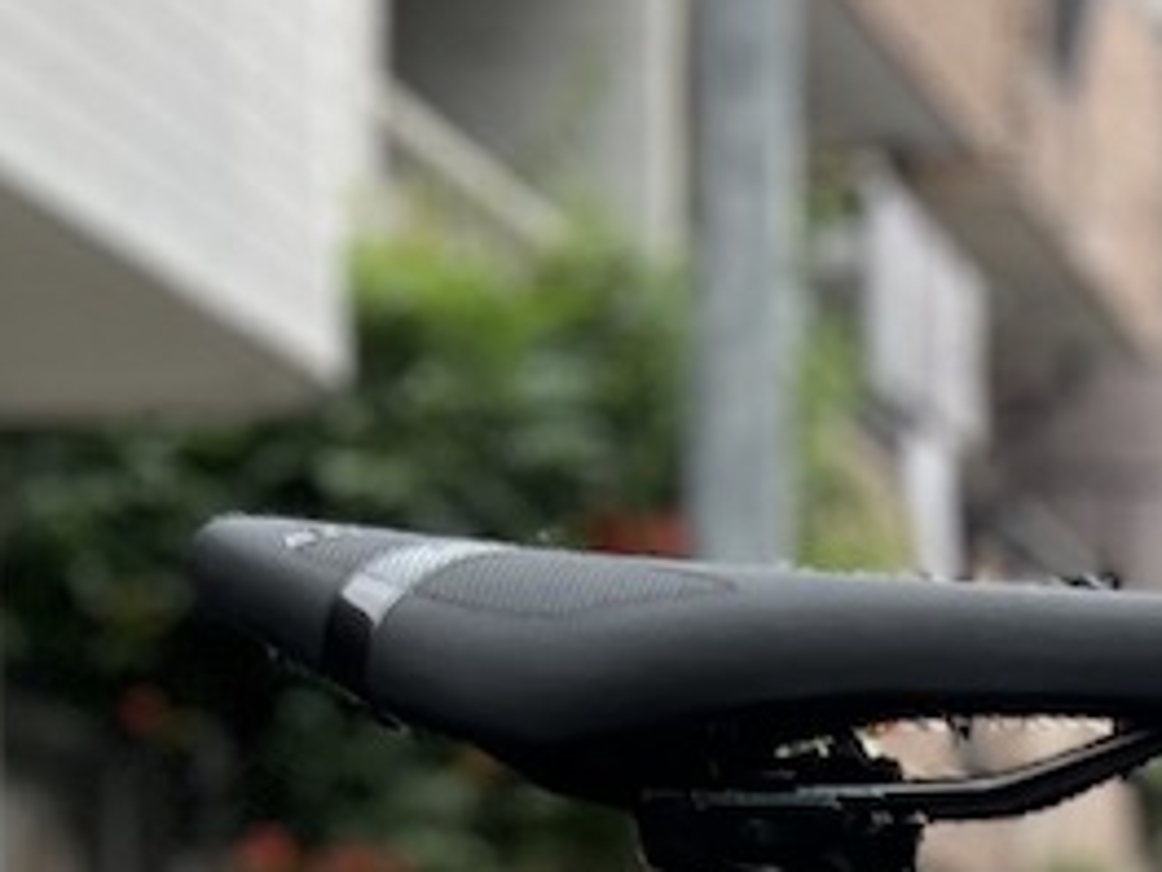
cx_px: 1712
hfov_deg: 10.1
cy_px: 2369
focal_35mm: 189
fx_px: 6344
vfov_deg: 7.2
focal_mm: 5.7
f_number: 1.5
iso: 50
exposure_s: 1/509
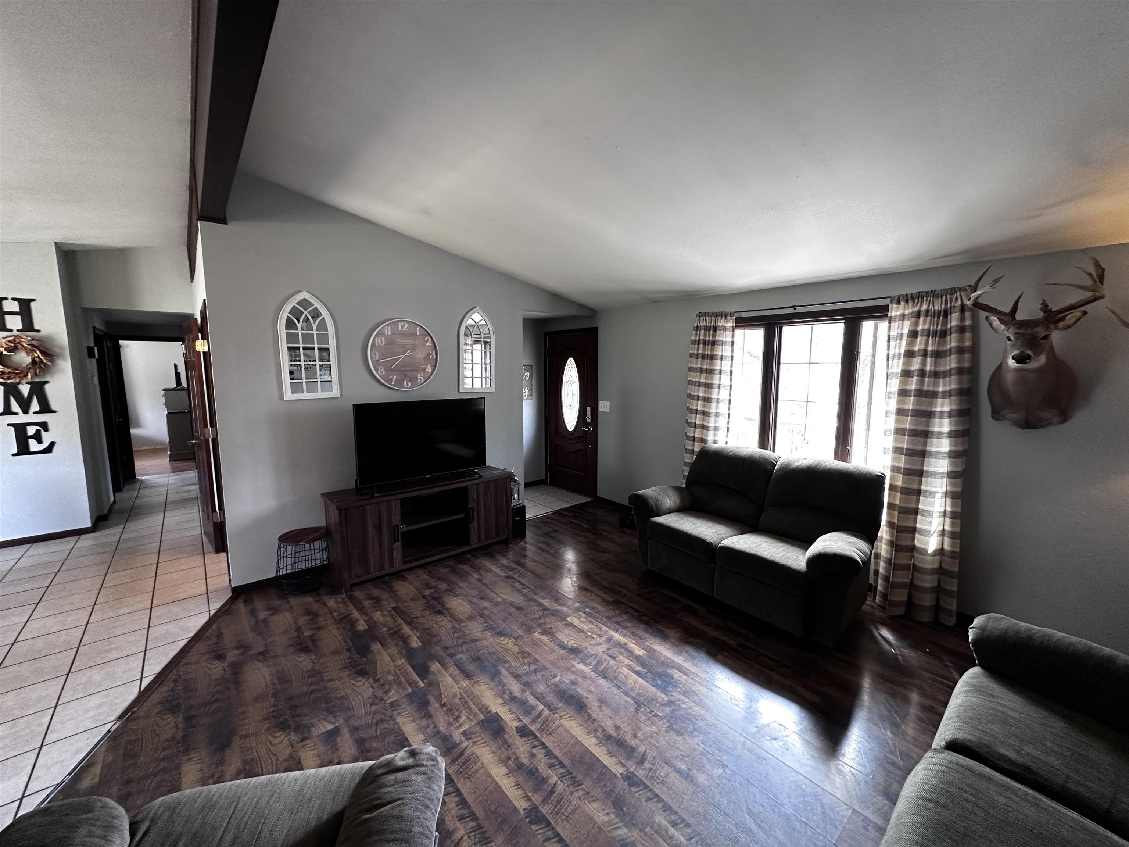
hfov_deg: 102.1
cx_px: 564
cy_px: 424
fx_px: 457
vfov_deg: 85.7
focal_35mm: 14
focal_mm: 2.22
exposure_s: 1/60
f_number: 2.2
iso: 250
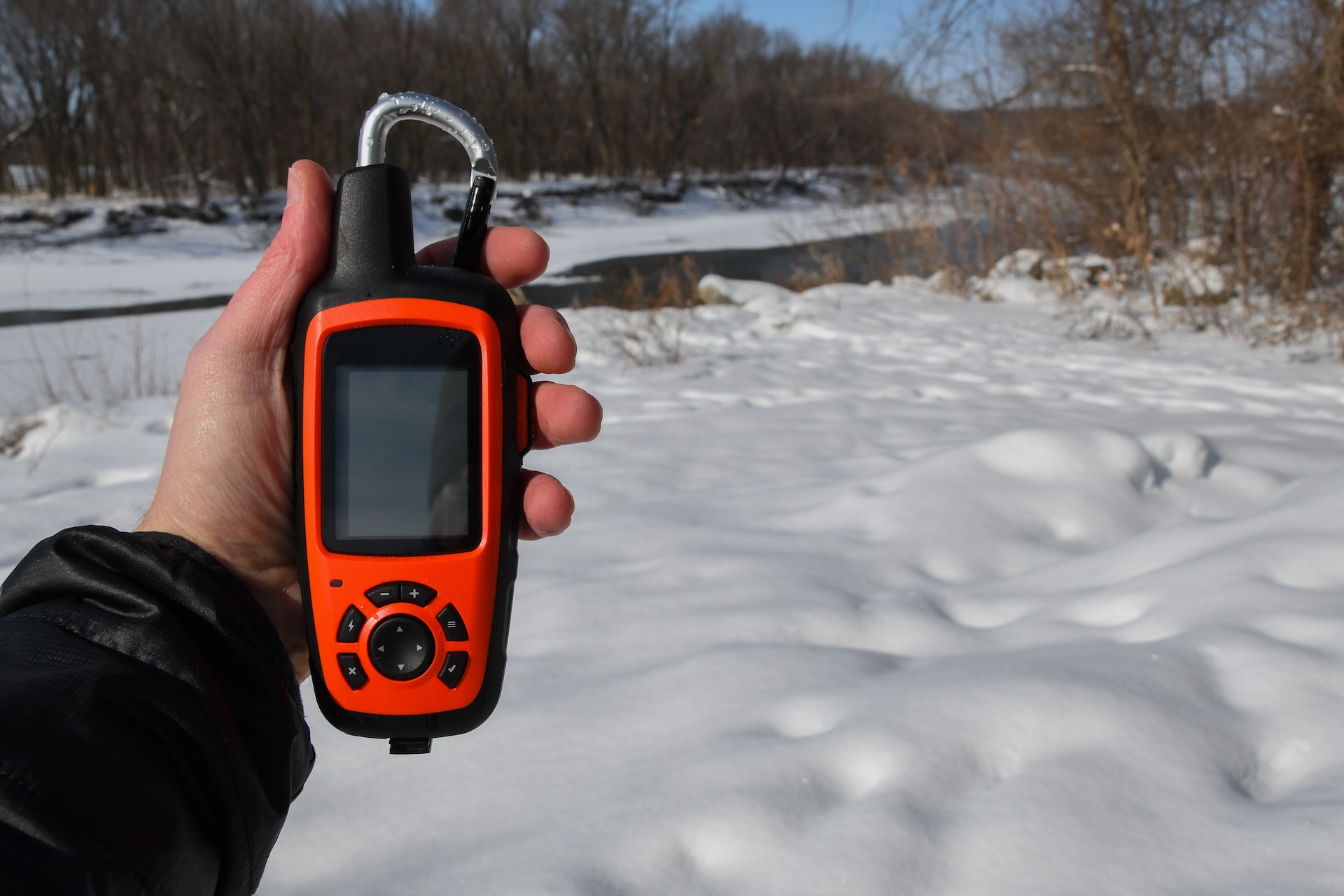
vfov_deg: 36.9
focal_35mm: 36
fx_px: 1344
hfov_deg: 53.1
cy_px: 448
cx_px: 672
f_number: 14
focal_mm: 24
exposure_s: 1/640
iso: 250
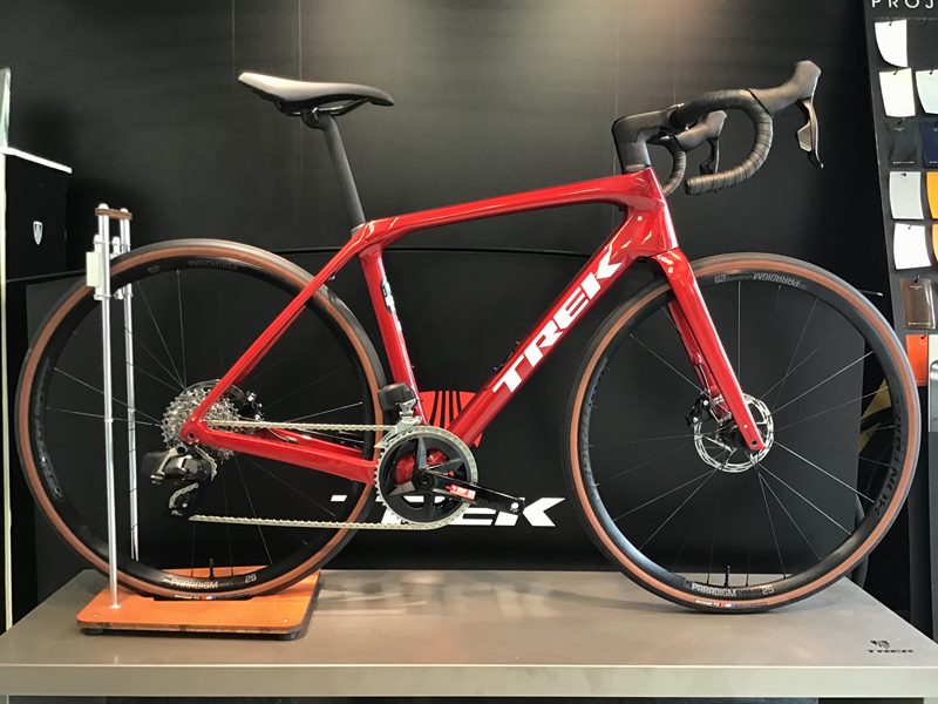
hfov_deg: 58.4
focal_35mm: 31
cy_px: 352
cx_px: 469
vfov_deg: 45.4
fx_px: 840
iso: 40
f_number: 2.4
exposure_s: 1/30
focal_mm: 3.3
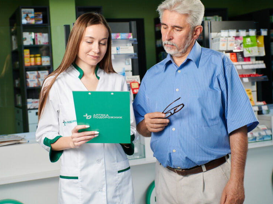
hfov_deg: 36.2
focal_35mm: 53
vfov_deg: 27.5
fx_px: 418
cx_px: 125
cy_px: 85
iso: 320
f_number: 3.5
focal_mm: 40
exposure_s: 1/125
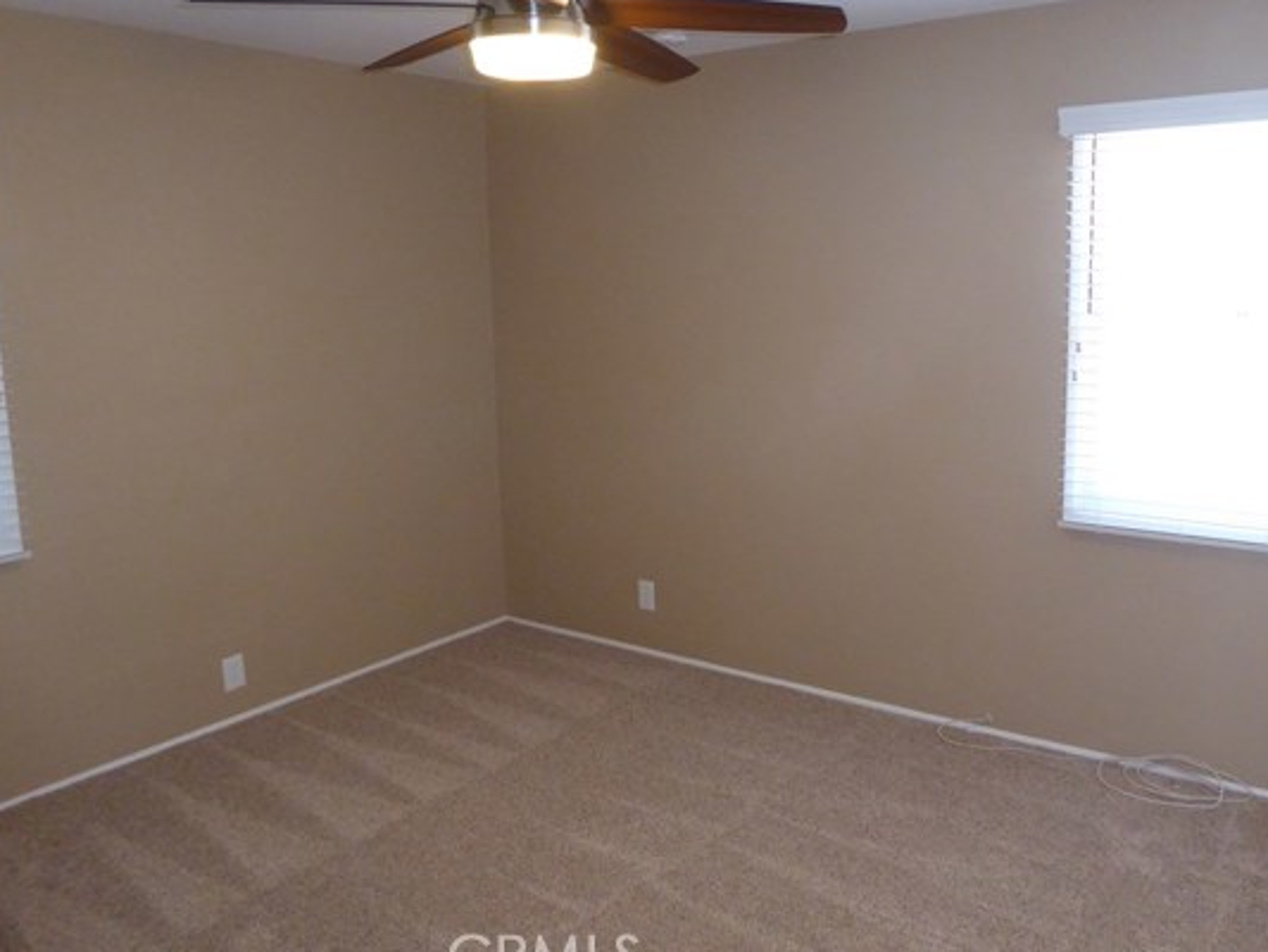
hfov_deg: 59.6
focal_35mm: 30
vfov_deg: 46.7
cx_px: 742
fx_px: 1099
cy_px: 419
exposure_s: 1/60
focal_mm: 4.3
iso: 500
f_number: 3.3
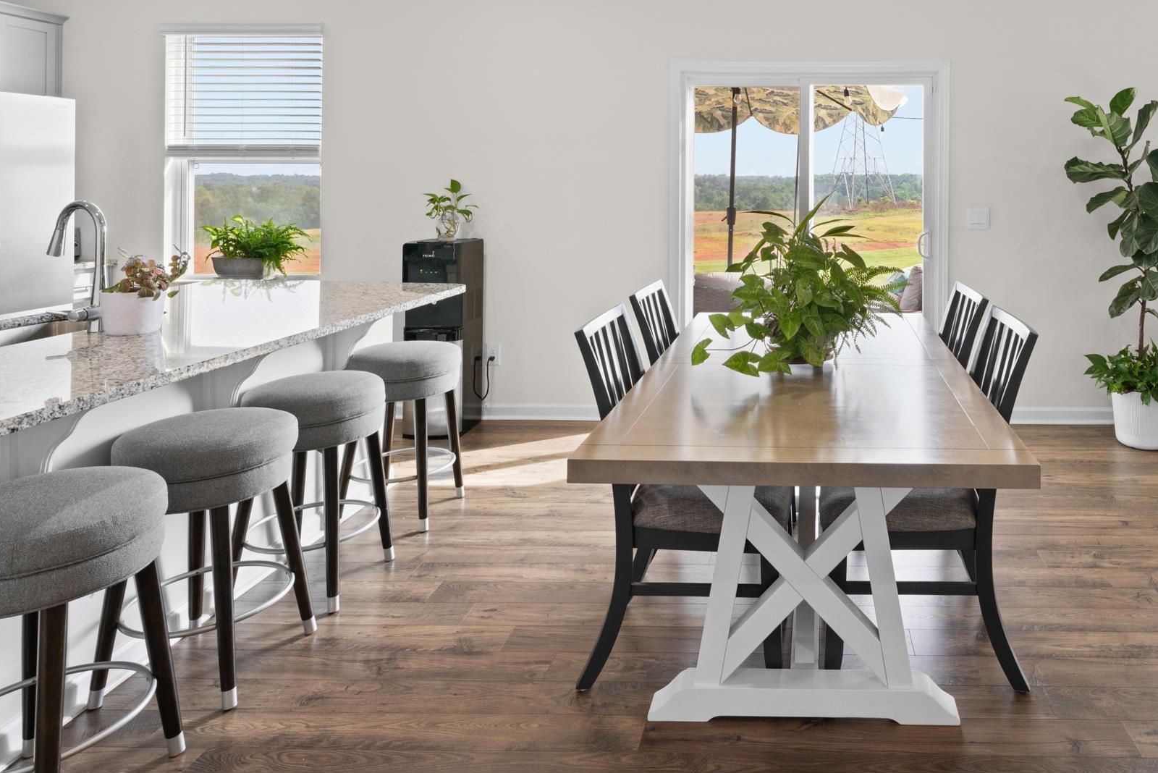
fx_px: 804
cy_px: 175
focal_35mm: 25
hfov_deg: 68.7
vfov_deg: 48.9
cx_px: 807
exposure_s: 1/13
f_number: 9
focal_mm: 16
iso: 320
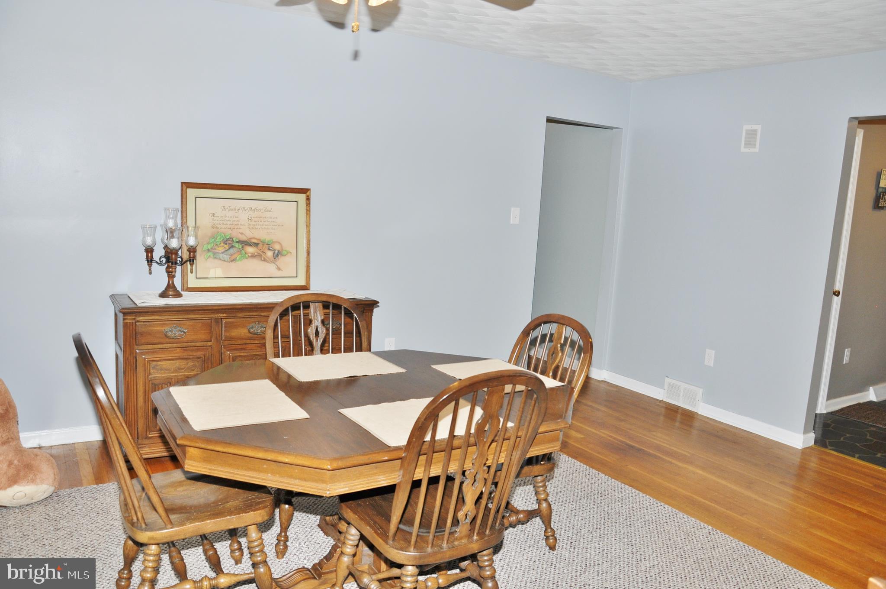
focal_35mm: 27
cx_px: 443
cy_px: 294
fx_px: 664
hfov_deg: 67.4
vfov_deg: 47.8
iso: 200
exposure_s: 1/60
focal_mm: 18
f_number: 5.6
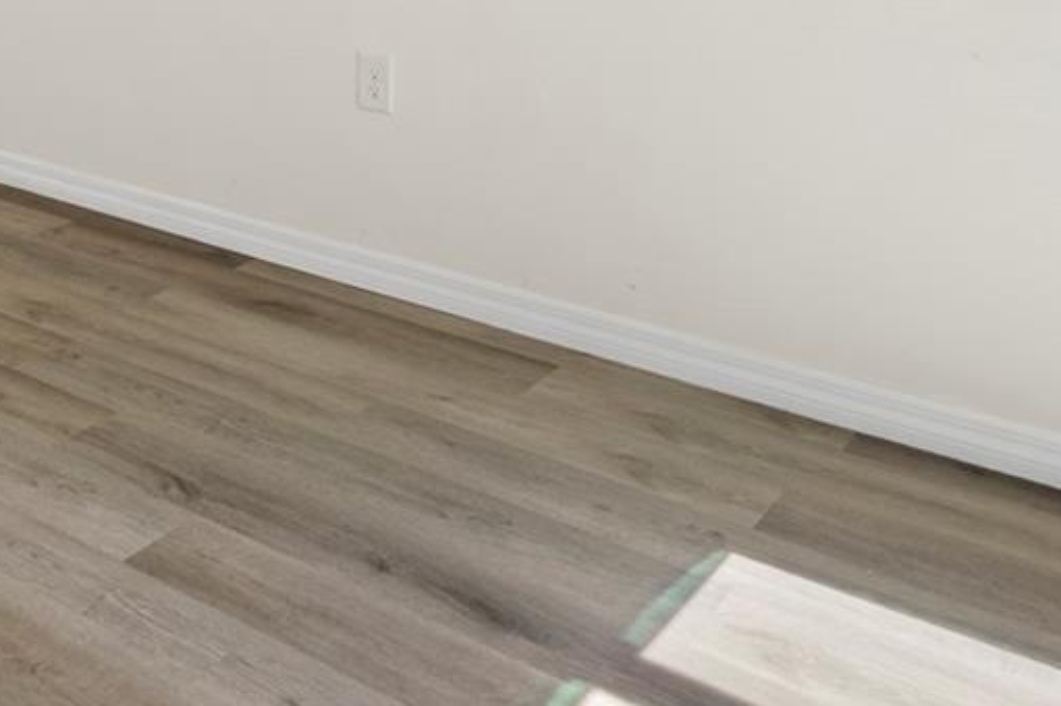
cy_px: -244
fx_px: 1384
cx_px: 4
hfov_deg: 37.5
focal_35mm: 47
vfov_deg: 24.5
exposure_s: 1/4
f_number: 8
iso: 100
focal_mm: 10
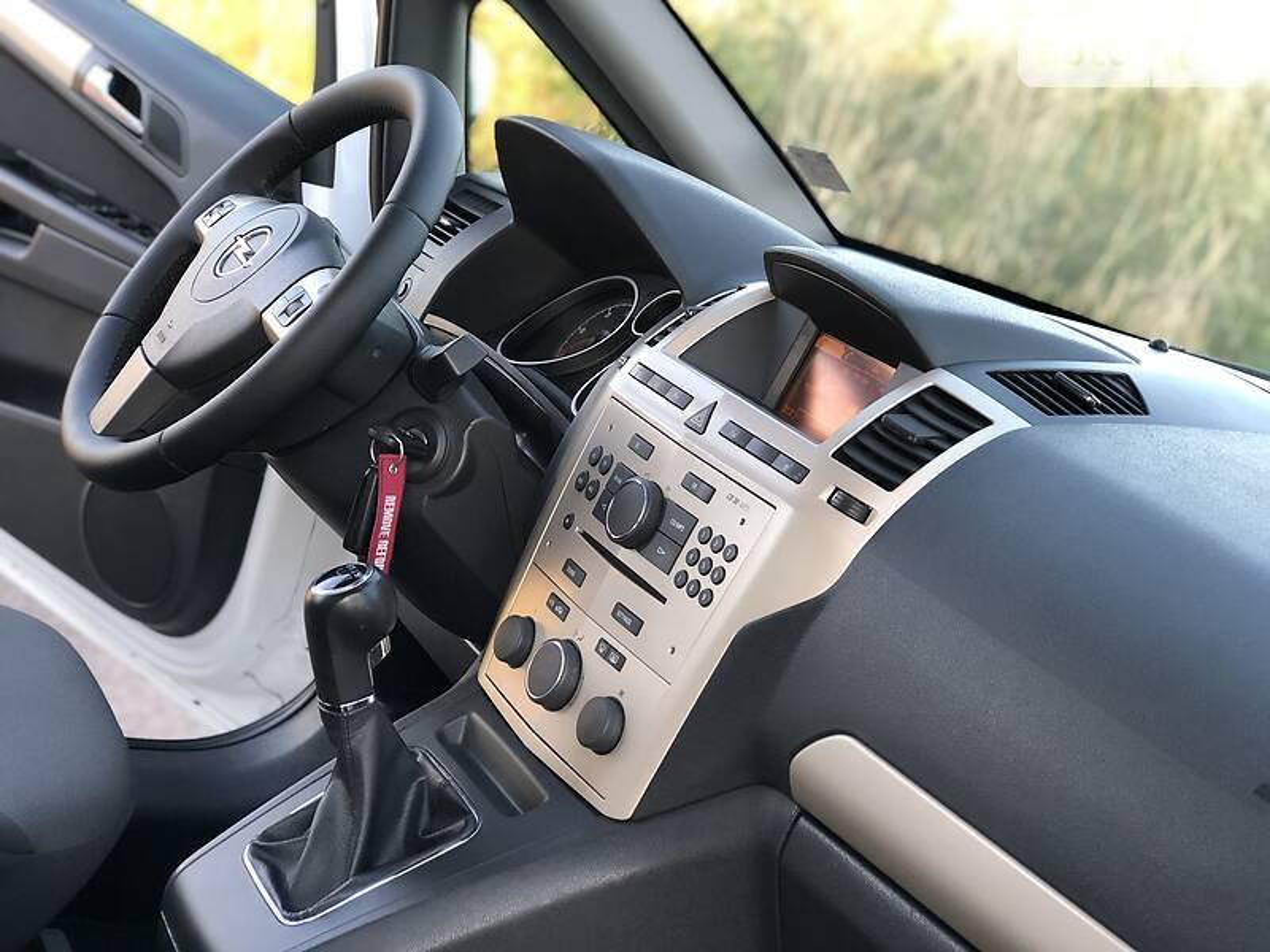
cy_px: 476
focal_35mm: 57
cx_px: 635
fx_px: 2091
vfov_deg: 25.7
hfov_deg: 33.8
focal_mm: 6.6
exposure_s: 1/30
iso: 64
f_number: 2.8
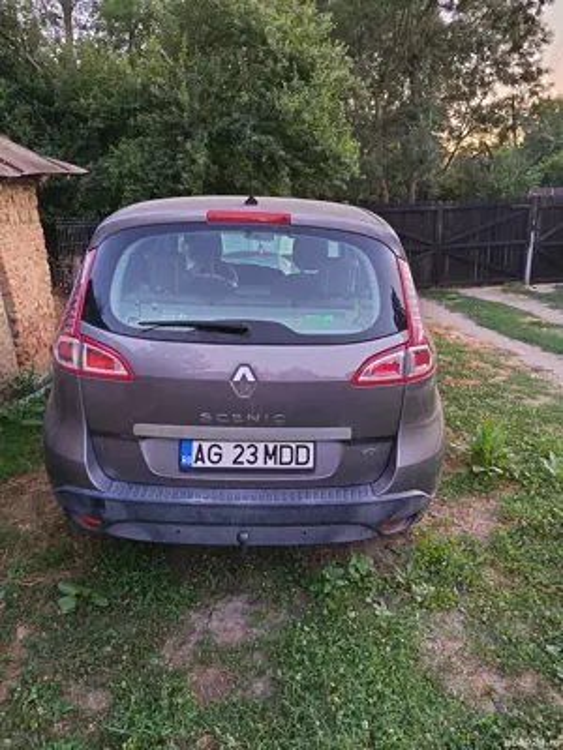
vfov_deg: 71.6
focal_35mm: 24
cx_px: 282
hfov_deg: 56.8
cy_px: 375
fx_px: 520
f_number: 1.75
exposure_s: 1/33.3
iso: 2010
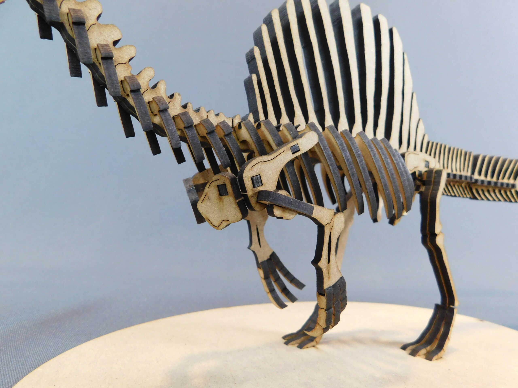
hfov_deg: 73.9
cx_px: 259
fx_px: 344
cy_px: 194
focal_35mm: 23
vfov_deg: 58.9
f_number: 3
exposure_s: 1/10
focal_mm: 4
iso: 400
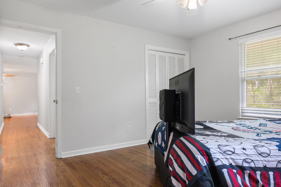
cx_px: 140
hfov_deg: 73.7
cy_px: 94
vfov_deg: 53.1
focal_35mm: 24
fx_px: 187
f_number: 9
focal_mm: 16
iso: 250
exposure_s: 1/10
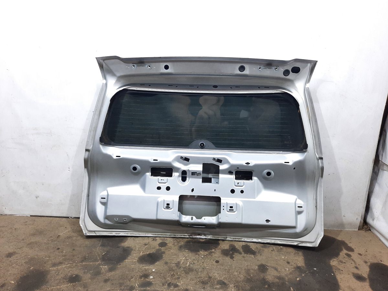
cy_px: 146
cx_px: 194
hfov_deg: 69.4
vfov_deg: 54.9
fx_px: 280
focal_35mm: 25
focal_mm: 4.6
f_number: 2
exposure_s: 1/50
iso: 250
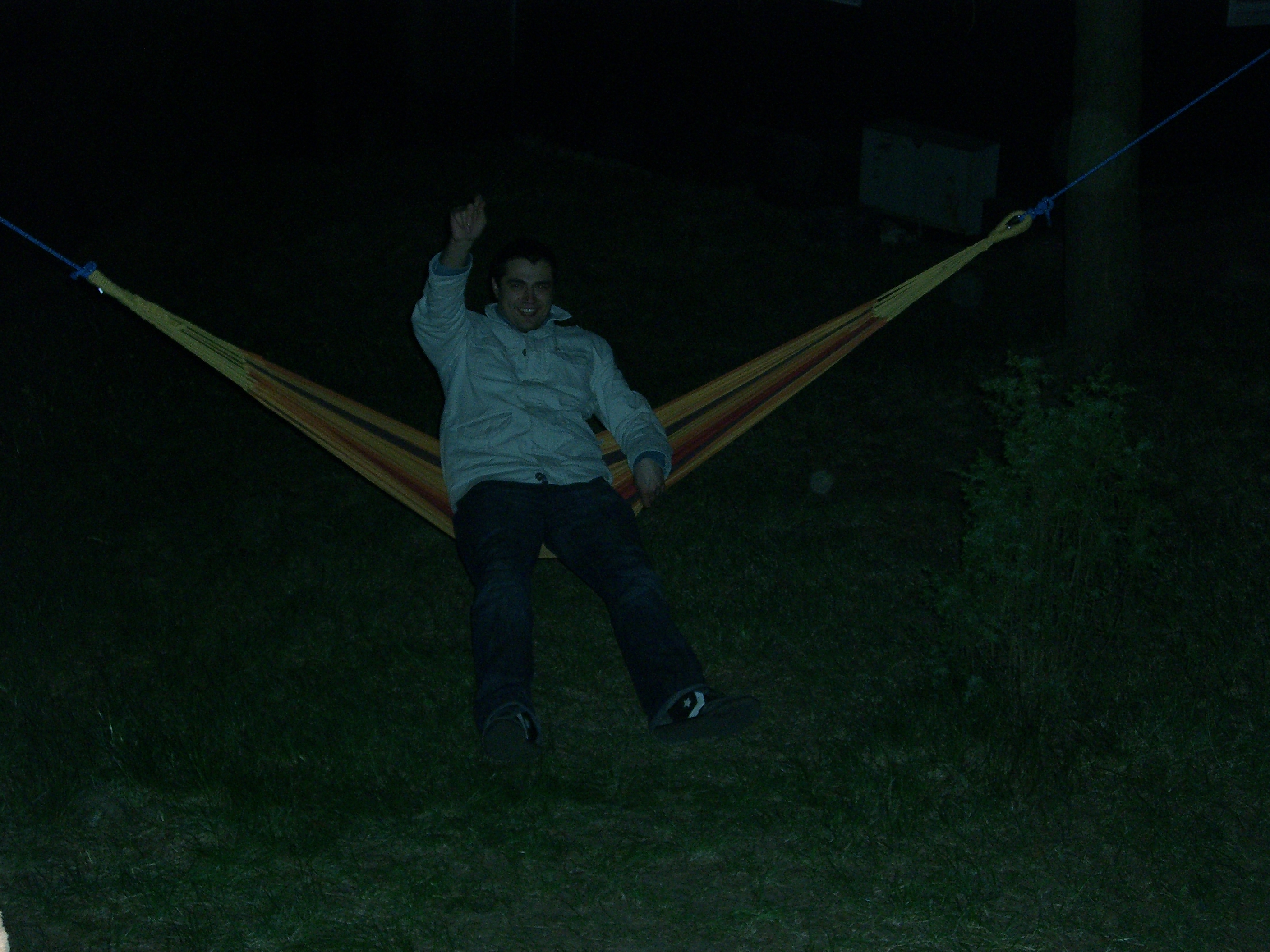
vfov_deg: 22.3
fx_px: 2421
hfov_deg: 29.4
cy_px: 476
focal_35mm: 66
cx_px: 635
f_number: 3.6
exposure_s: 1/60
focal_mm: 10.7
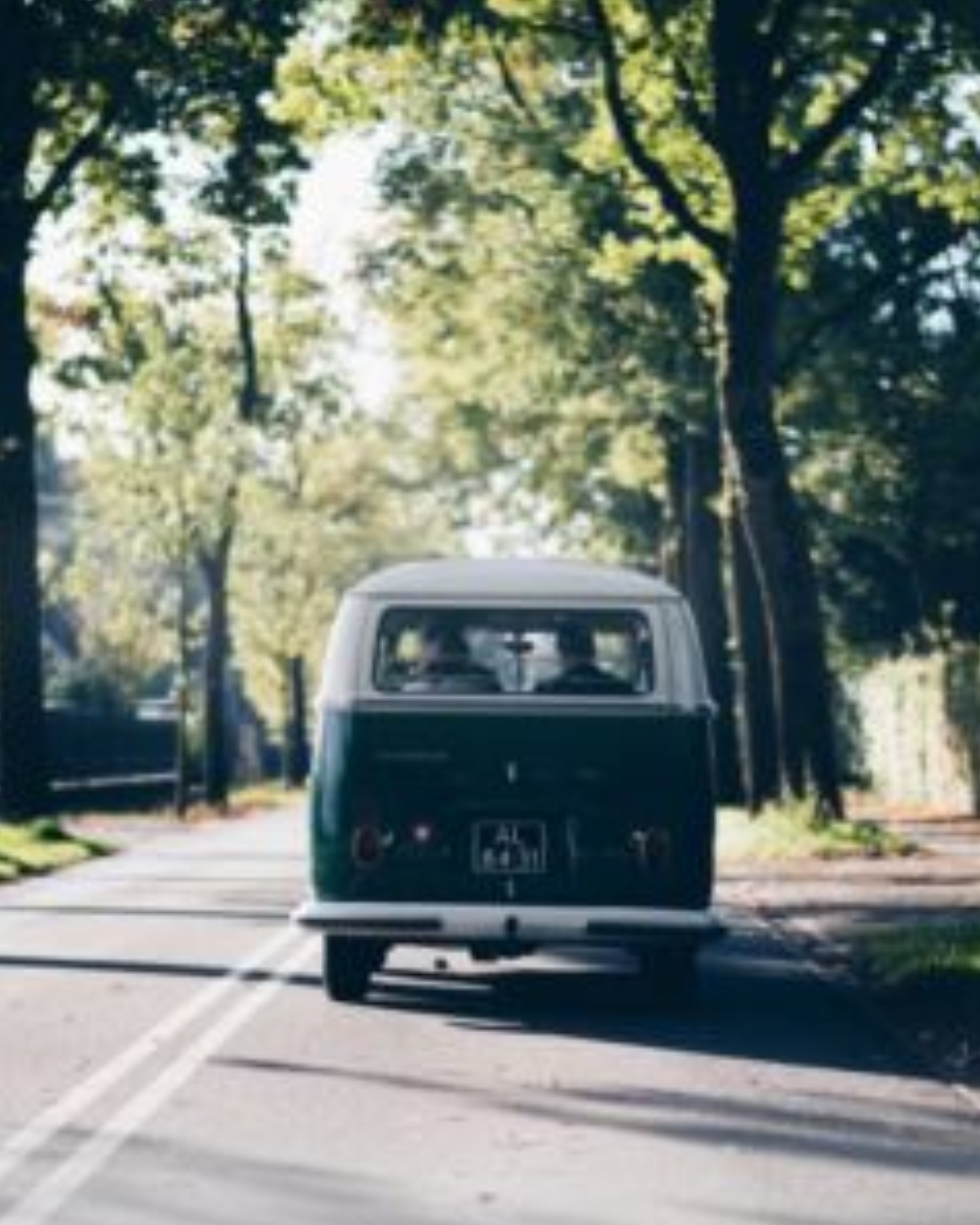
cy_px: 617
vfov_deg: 15.9
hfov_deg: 12.8
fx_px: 4385
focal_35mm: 121
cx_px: 523
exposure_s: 1/1000
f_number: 1.8
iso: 100
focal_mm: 85
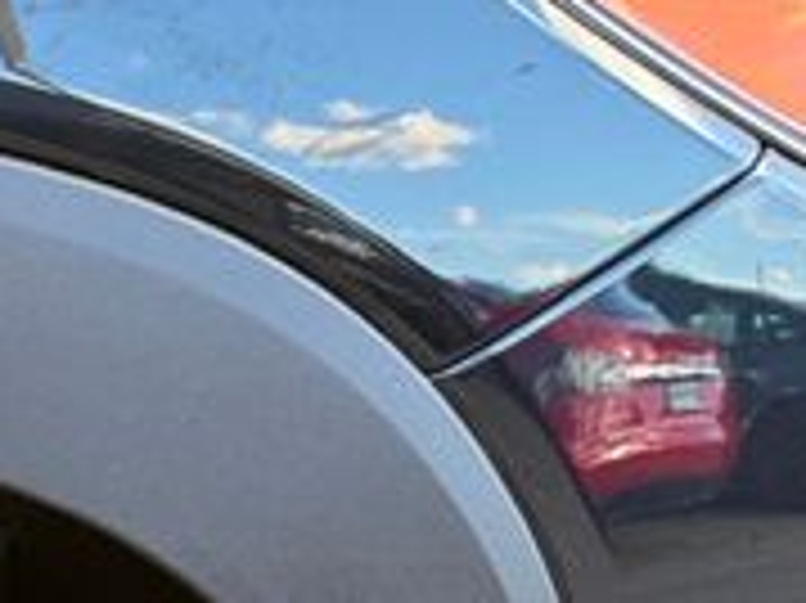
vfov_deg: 15.0
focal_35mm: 86
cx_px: -576
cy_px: 1071
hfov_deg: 18.6
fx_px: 2001
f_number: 1.78
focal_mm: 6.76
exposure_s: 1/330
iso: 100
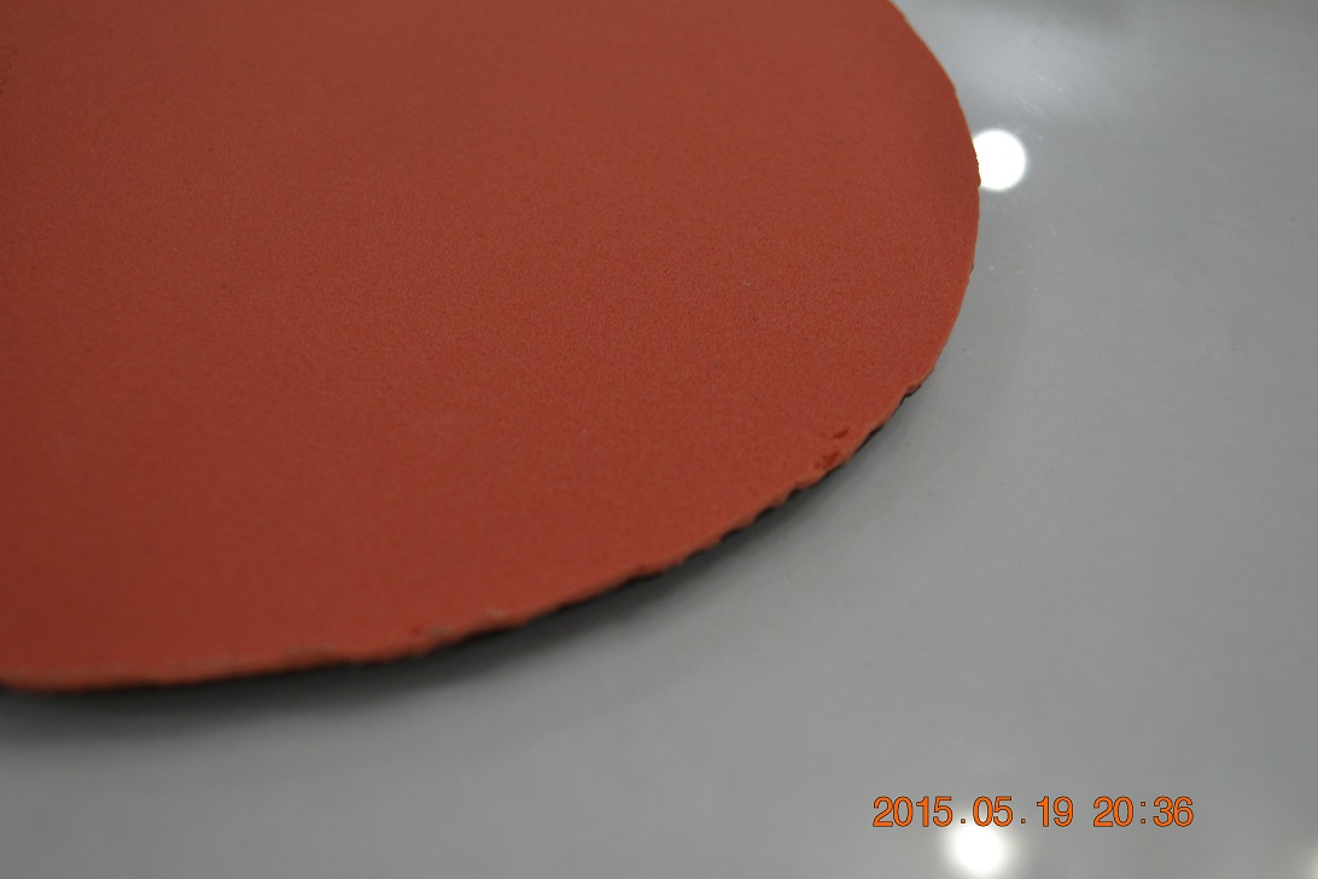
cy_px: 440
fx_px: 1318
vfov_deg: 36.9
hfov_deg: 53.1
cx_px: 659
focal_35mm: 36
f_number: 4
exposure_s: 1/30
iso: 400
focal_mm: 24
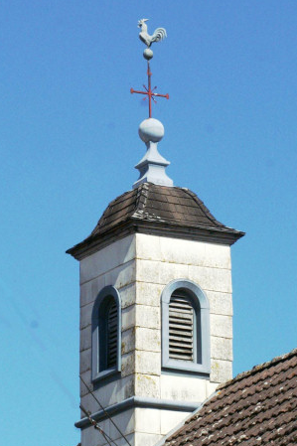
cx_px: 159
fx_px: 2068
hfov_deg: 8.2
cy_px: 246
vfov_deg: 12.3
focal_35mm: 167
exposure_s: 1/1250
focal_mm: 100
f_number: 13
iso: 800
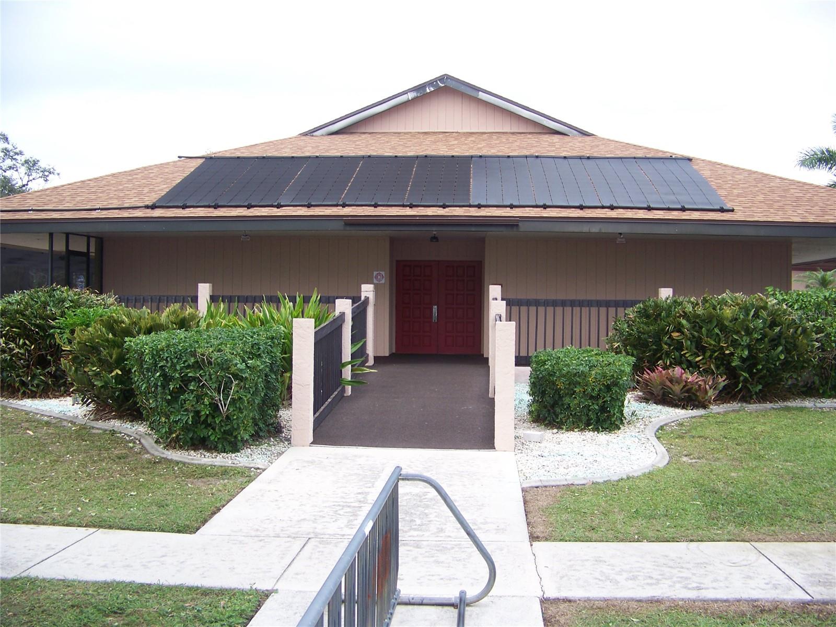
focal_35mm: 36
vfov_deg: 39.7
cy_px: 314
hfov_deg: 51.4
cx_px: 418
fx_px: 869
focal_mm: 5.85
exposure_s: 1/50
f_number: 2.8
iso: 64
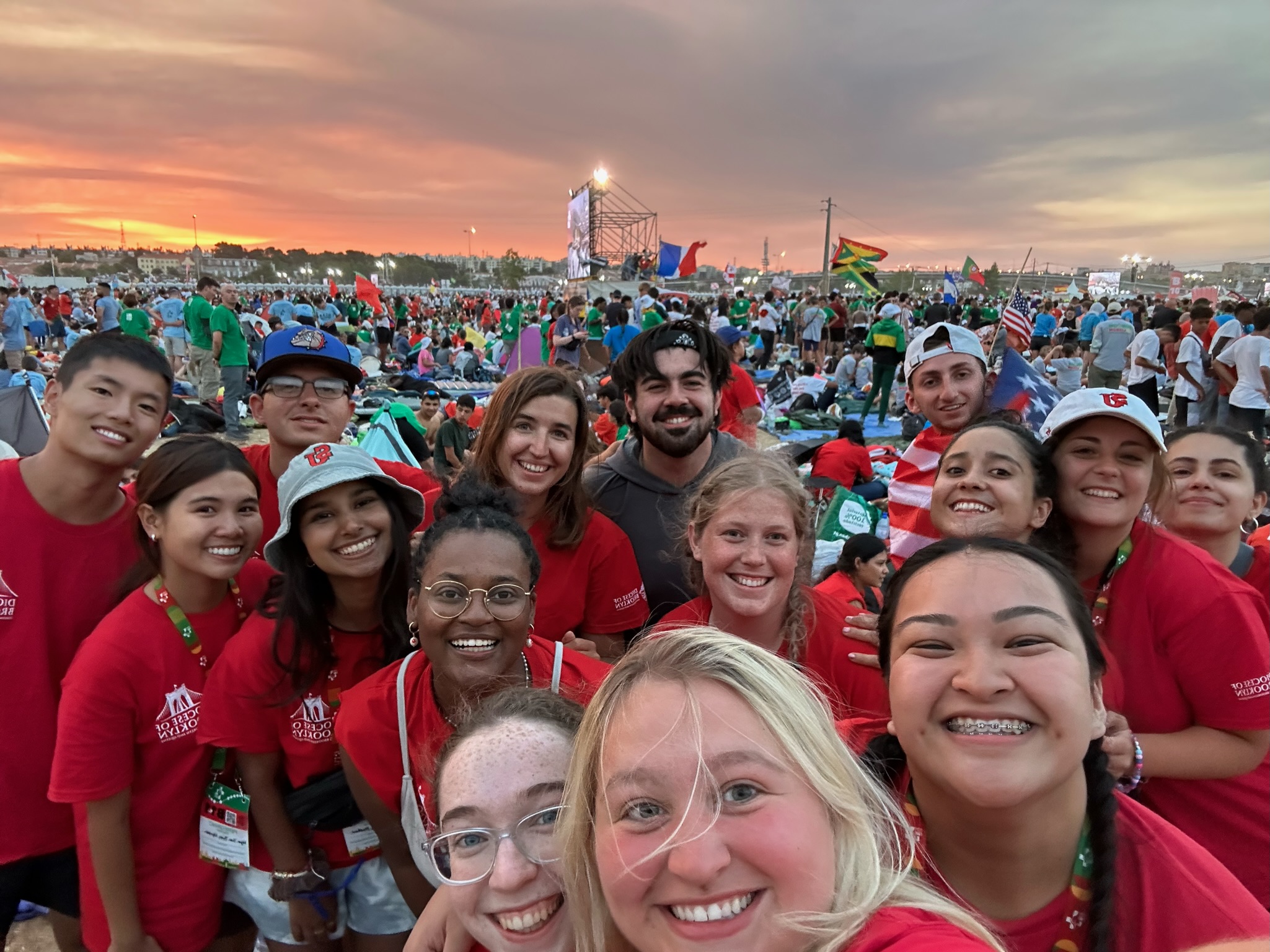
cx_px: 635
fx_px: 844
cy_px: 476
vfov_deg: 58.9
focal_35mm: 23
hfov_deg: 73.9
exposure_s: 1/60
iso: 200
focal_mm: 2.69
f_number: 1.9
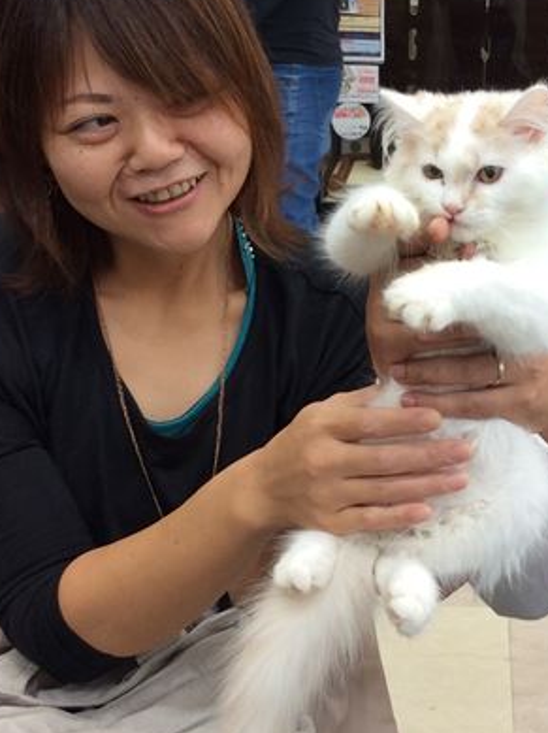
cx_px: 476
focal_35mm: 66
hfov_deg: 21.8
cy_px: 276
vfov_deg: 29.3
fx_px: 1395
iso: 32
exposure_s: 1/24
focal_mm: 3.3
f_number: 2.4
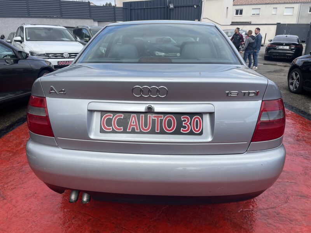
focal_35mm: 26
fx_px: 234
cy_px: 116
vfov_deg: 53.1
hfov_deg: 67.3
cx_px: 156
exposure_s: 1/2132
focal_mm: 4.2
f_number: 1.6
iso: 32
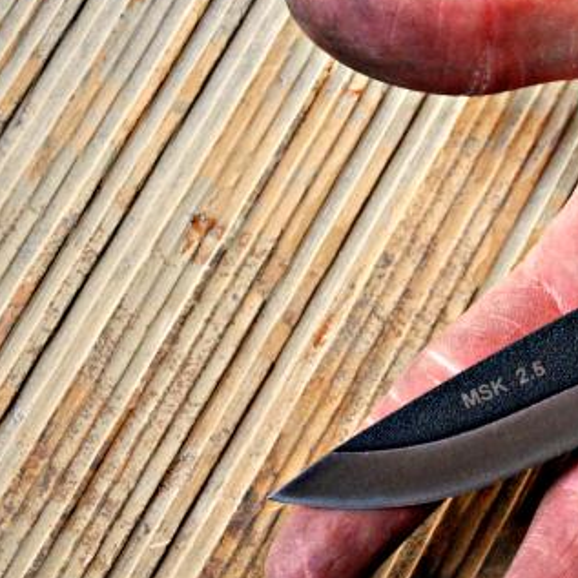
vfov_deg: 10.8
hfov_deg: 10.7
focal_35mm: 161
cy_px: 373
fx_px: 3041
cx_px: 689
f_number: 5.6
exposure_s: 1/500
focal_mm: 50
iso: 1000
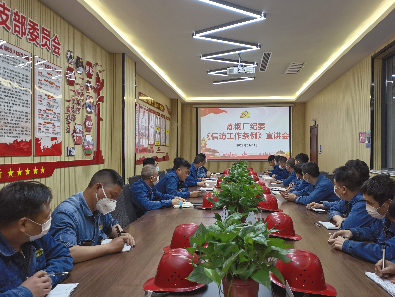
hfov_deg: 59.8
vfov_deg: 46.8
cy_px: 152
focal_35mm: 30
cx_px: 218
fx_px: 342
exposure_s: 1/100
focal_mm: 5.58
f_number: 1.9
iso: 160
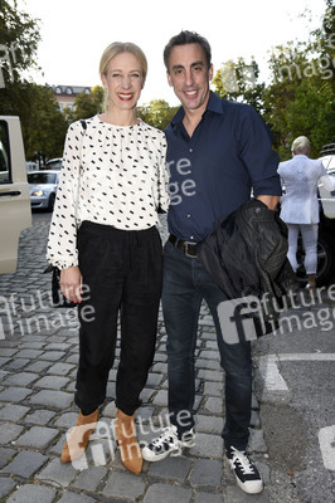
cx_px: 168
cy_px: 252
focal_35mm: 34
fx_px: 475
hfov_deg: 38.8
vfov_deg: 55.8
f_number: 6.3
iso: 500
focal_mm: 34
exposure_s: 1/160
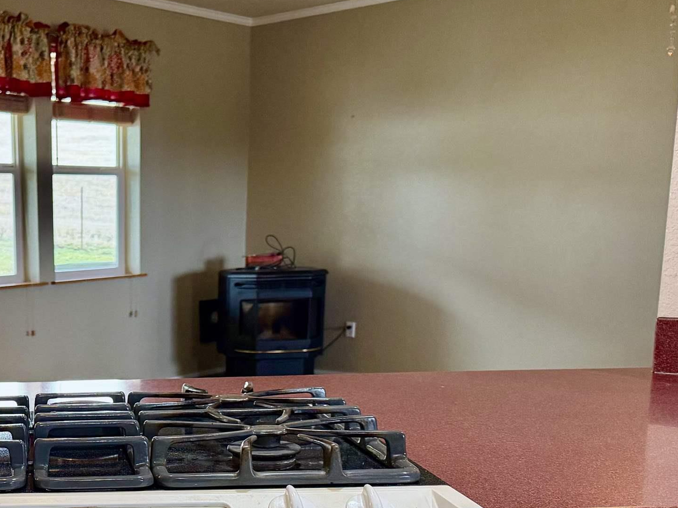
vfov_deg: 27.9
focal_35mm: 51
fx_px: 999
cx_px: 20
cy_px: 421
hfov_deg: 34.5
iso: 320
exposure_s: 1/120
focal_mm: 6.76
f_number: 1.78
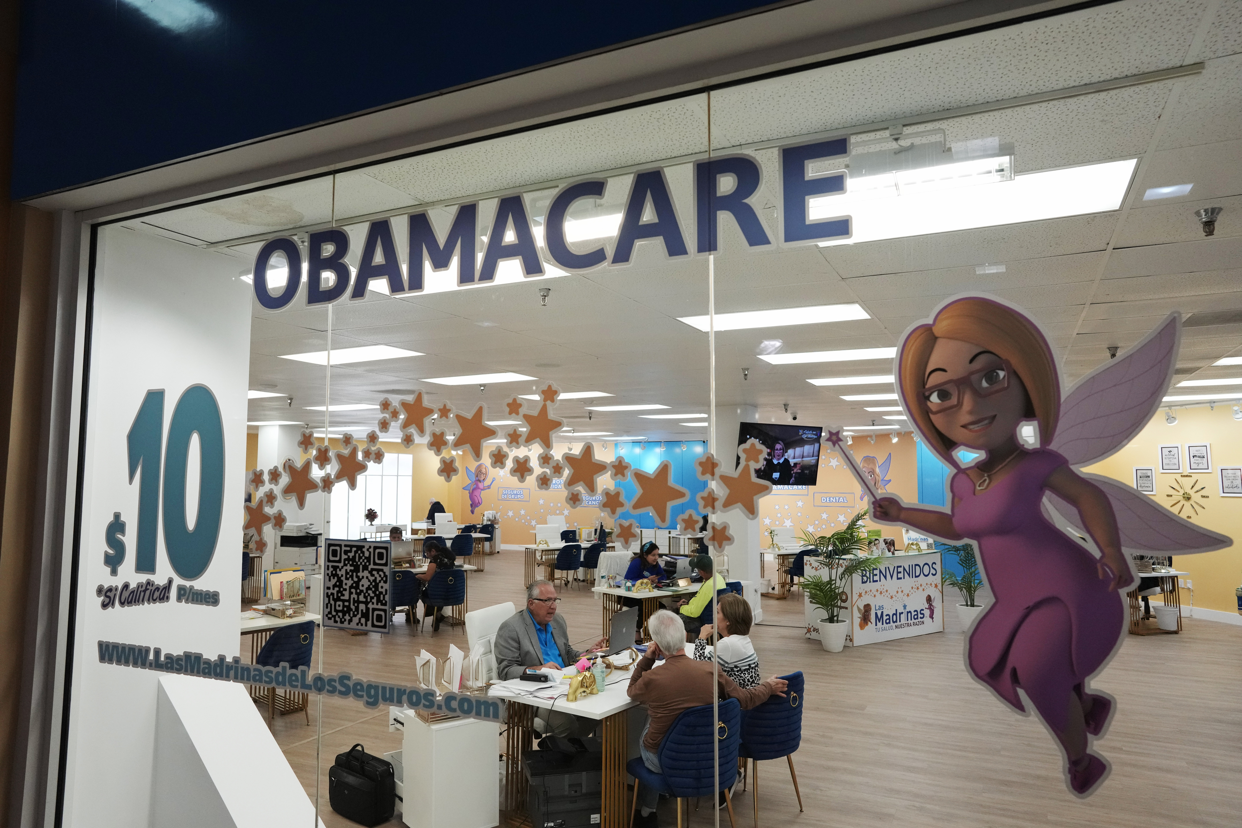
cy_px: 414
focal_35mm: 24
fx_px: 828
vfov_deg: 53.1
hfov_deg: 73.7
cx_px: 621
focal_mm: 24
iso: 3200
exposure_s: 1/640
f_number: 4.5
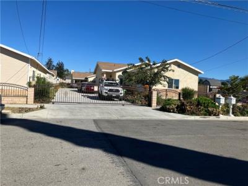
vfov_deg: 49.7
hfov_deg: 63.4
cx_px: 124
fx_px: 201
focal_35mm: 28
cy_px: 93
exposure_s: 1/2558
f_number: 1.8
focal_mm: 3.99
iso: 32
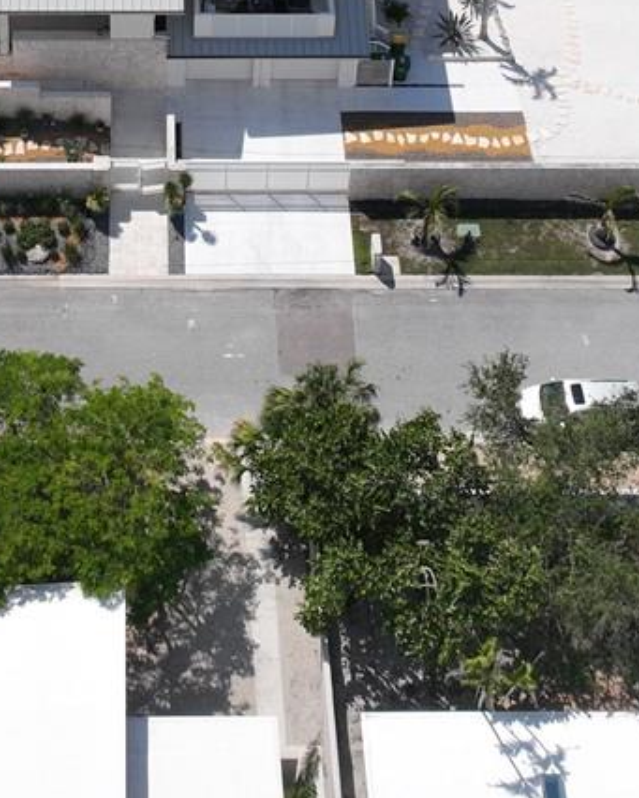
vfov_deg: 19.6
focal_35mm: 88
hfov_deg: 17.3
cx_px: 96
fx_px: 2080
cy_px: -311
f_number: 2.8
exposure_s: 1/4000
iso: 140
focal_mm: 12.29
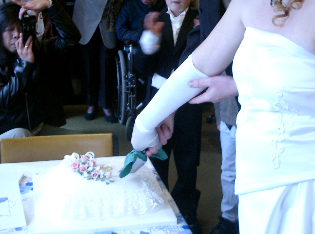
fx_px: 608
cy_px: 64
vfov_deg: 21.6
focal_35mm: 67
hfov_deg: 29.0
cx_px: 197
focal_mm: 7.6
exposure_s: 1/40
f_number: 2.6
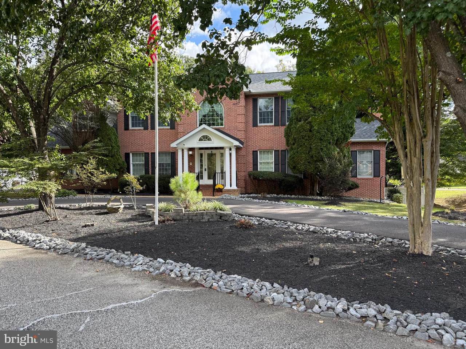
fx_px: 323
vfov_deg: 56.8
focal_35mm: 24
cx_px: 233
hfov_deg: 71.6
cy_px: 174
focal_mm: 6.76
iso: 100
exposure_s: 1/683
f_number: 1.78
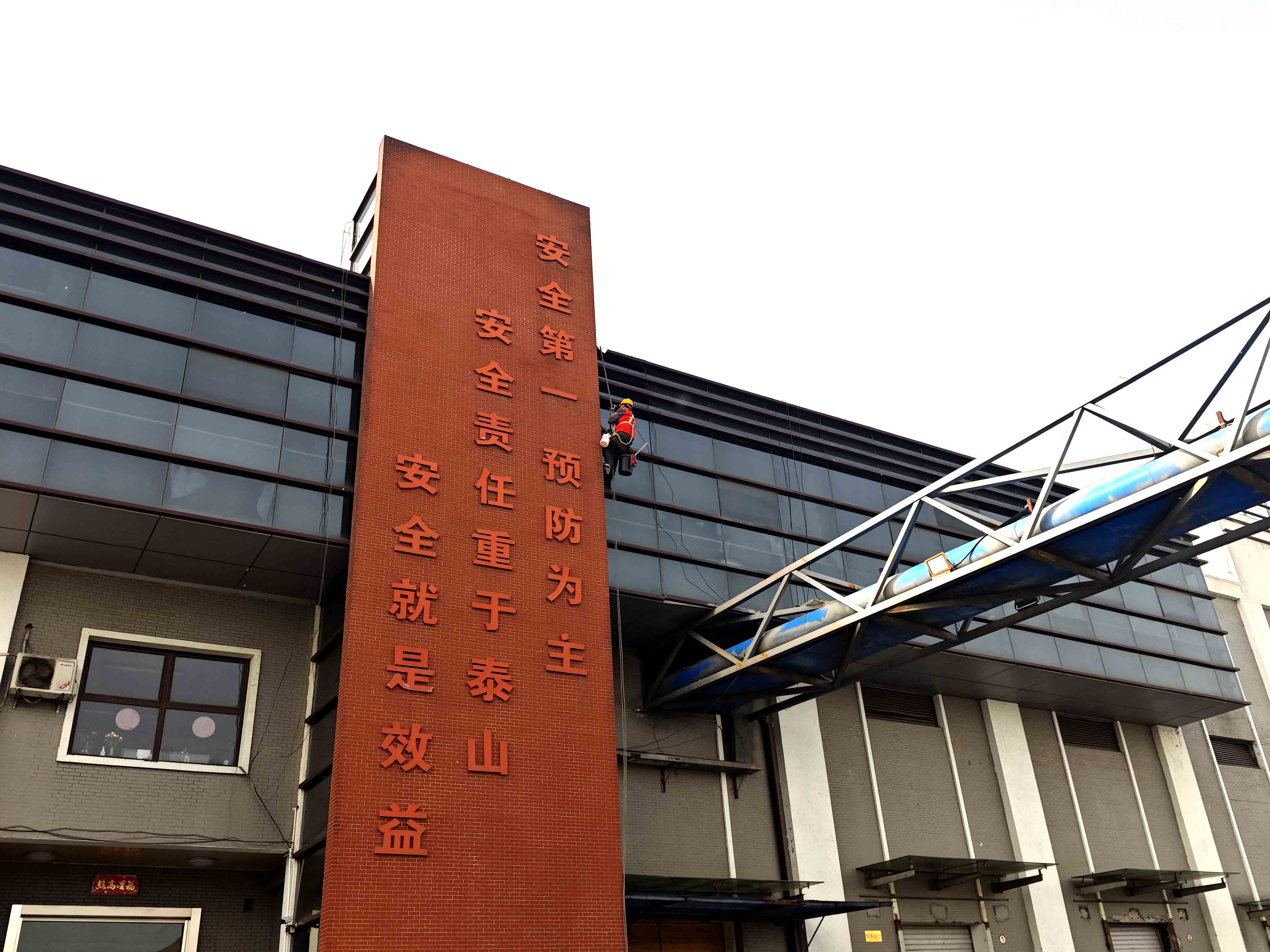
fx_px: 1064
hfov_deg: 61.7
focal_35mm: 29
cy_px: 476
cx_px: 635
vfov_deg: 48.2
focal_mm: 6.55
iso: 50
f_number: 1.6
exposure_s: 1/1697
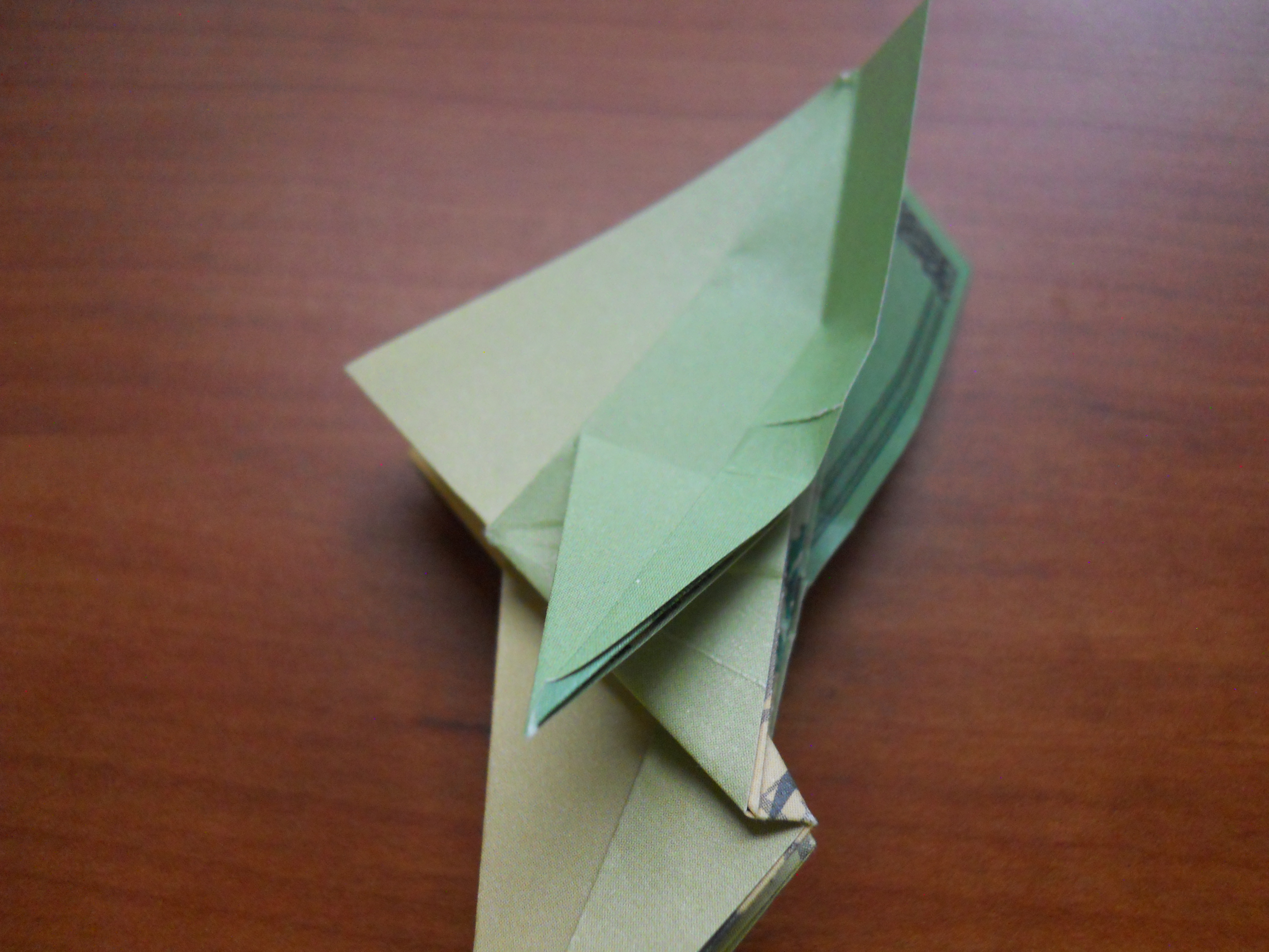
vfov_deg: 49.7
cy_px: 476
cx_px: 634
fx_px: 1026
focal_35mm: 28
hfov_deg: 63.4
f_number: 2.7
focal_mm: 5
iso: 400
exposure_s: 1/250
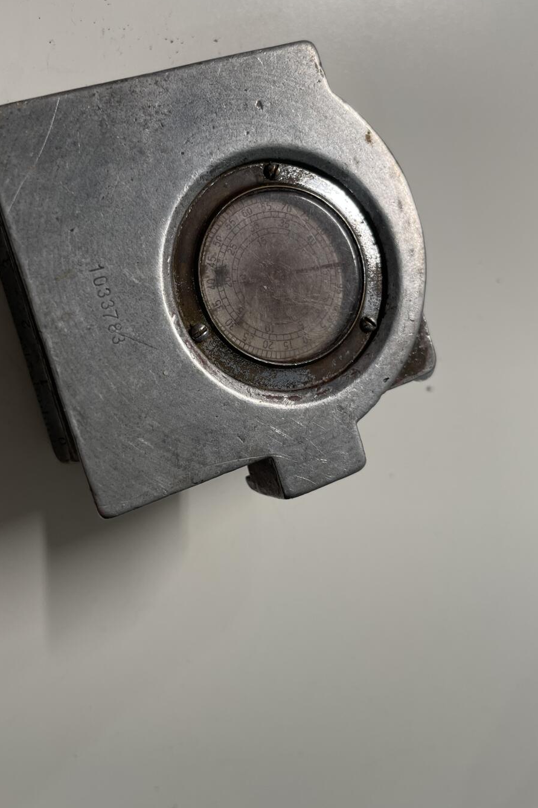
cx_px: 193
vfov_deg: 54.0
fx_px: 785
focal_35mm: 35
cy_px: 314
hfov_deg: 37.6
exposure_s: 1/100
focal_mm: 5.1
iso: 50
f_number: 1.6
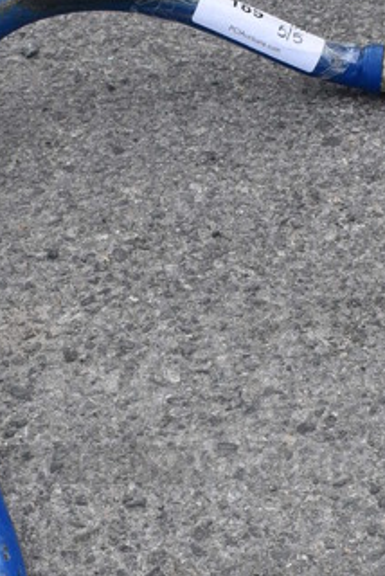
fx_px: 1232
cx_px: 164
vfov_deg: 26.1
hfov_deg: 17.7
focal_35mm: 77
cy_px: 390
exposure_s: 1/320
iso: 200
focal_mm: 18
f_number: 7.1
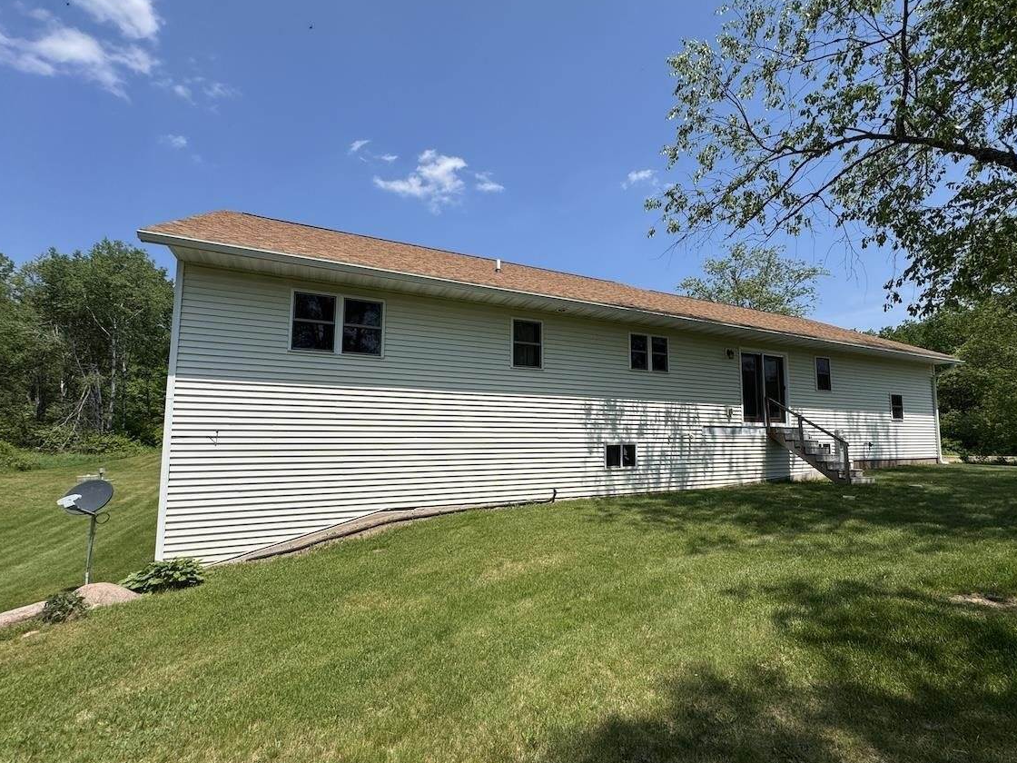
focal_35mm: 16
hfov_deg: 94.4
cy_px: 399
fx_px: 470
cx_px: 533
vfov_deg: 78.1
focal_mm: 2.22
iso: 50
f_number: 2.2
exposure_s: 1/2674
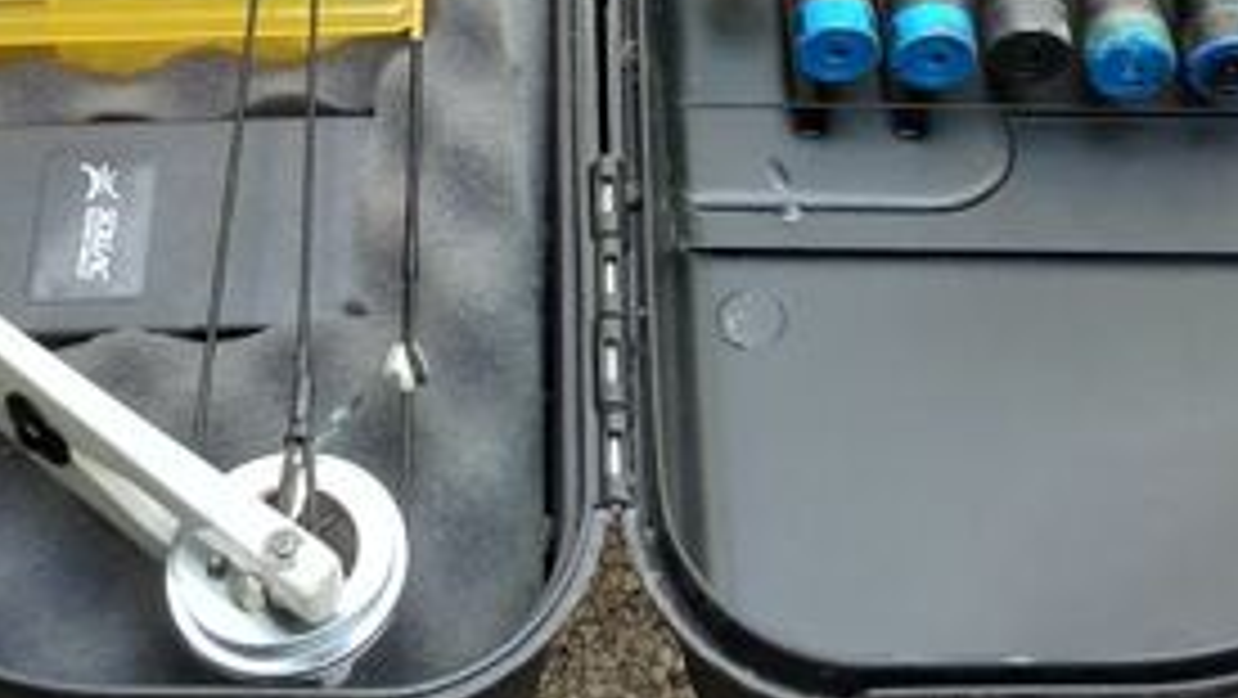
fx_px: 2332
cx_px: 567
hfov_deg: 29.7
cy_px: -216
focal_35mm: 71
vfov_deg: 16.1
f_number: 1.9
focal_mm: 2.9
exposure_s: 1/100
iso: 64
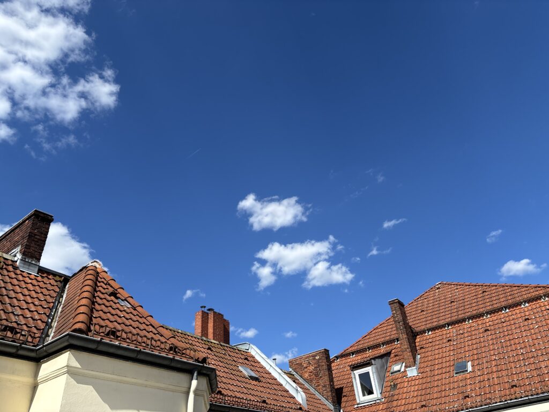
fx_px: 412
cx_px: 274
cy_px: 206
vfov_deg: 53.1
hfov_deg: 67.3
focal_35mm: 26
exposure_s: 1/2933
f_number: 1.6
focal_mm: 5.96
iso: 50
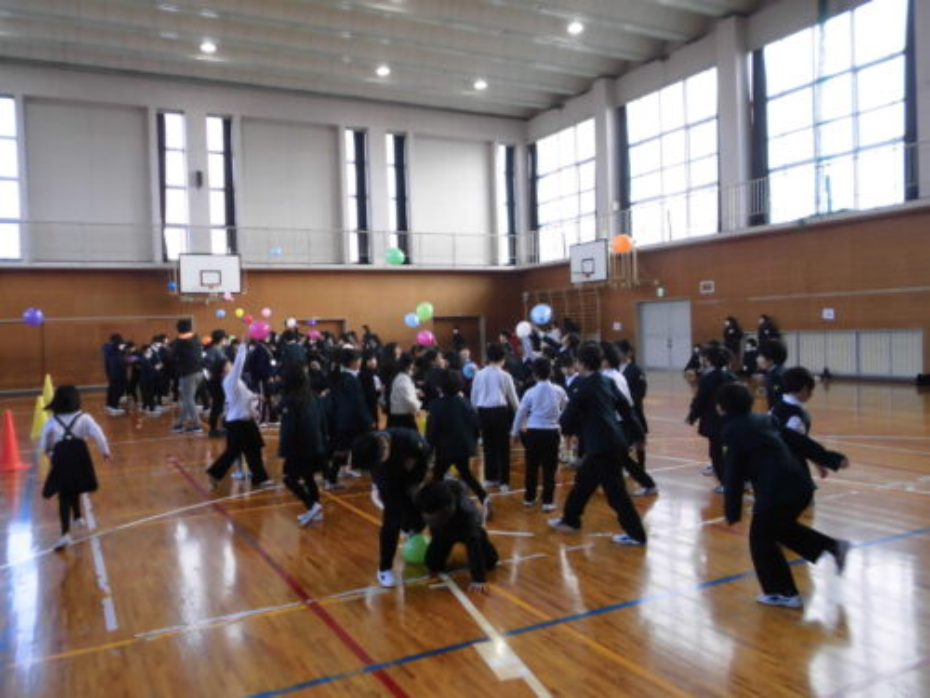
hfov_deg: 67.3
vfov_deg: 53.1
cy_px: 349
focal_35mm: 26
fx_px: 699
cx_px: 465
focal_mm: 4.6
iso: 200
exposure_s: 1/60
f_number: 3.2
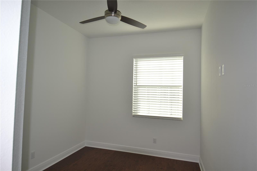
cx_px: 128
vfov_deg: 59.5
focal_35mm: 21
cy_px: 86
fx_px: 150
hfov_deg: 81.2
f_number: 4
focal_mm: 14
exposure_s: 1/125
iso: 110
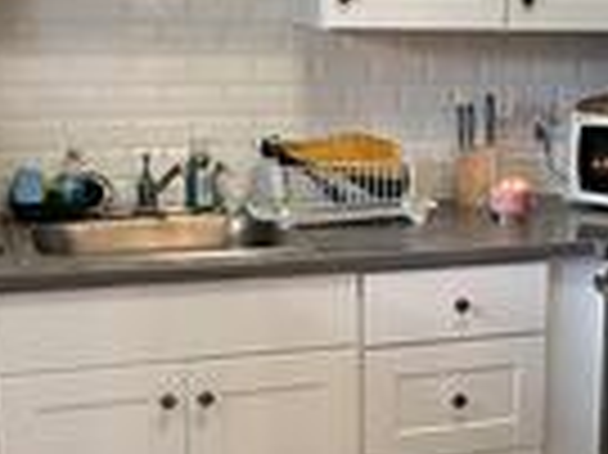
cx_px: 581
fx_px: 1351
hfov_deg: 24.4
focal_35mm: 77
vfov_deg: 19.1
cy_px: 256
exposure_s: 1/60
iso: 100
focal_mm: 5.1
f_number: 1.6
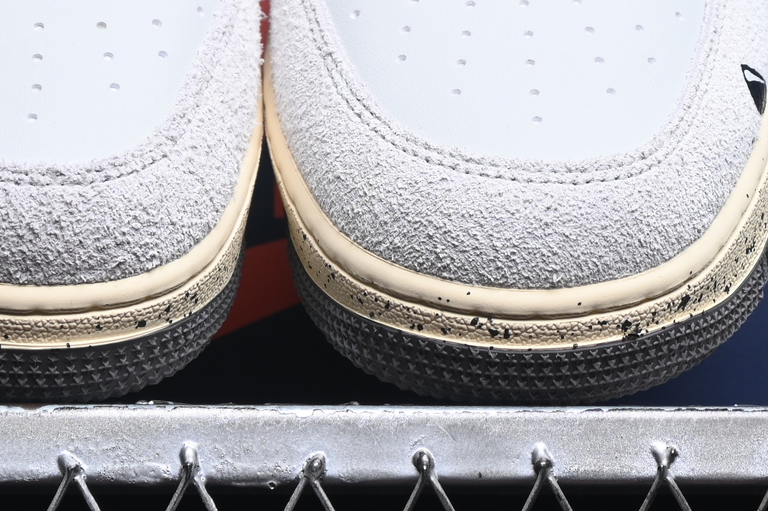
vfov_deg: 6.6
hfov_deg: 9.9
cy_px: -34
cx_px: 281
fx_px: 4414
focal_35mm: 207
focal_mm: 50
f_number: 6.3
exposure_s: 1/60
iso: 160
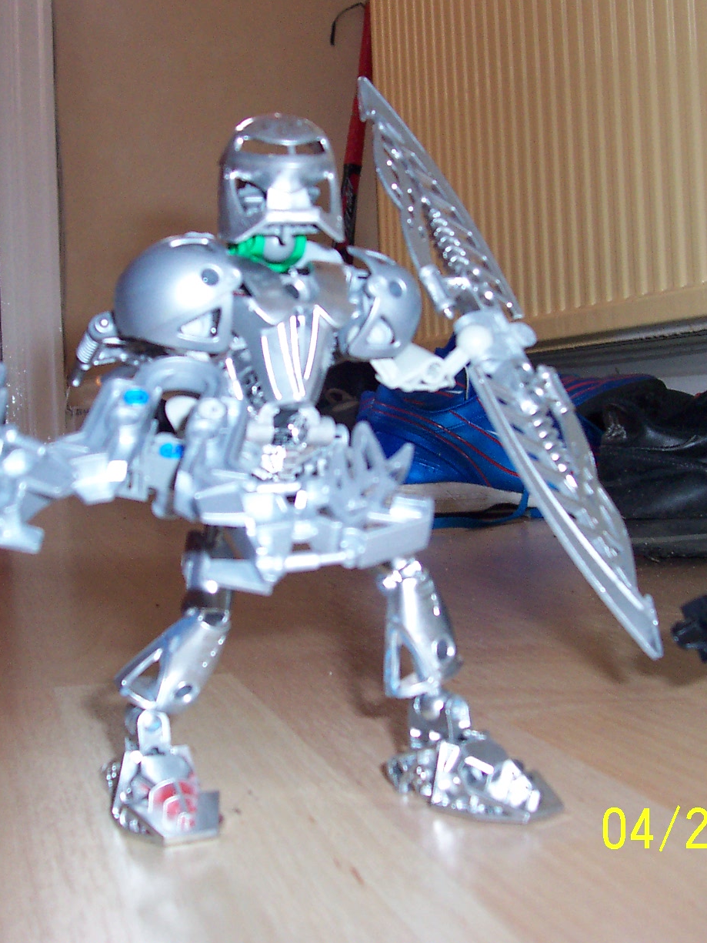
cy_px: 470
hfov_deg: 29.1
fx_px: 1361
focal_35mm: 50
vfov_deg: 38.2
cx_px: 315
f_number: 2.8
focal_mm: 5.6
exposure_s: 1/60
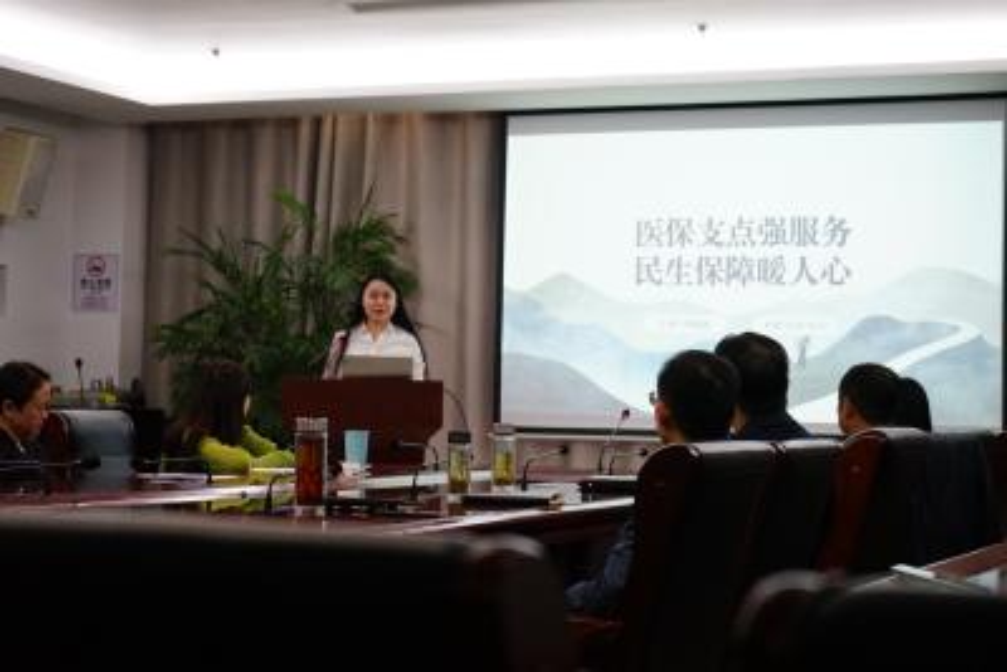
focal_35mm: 70
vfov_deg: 19.5
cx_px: 504
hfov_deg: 28.8
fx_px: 1959
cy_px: 336
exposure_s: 1/200
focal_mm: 70
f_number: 5.6
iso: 3200
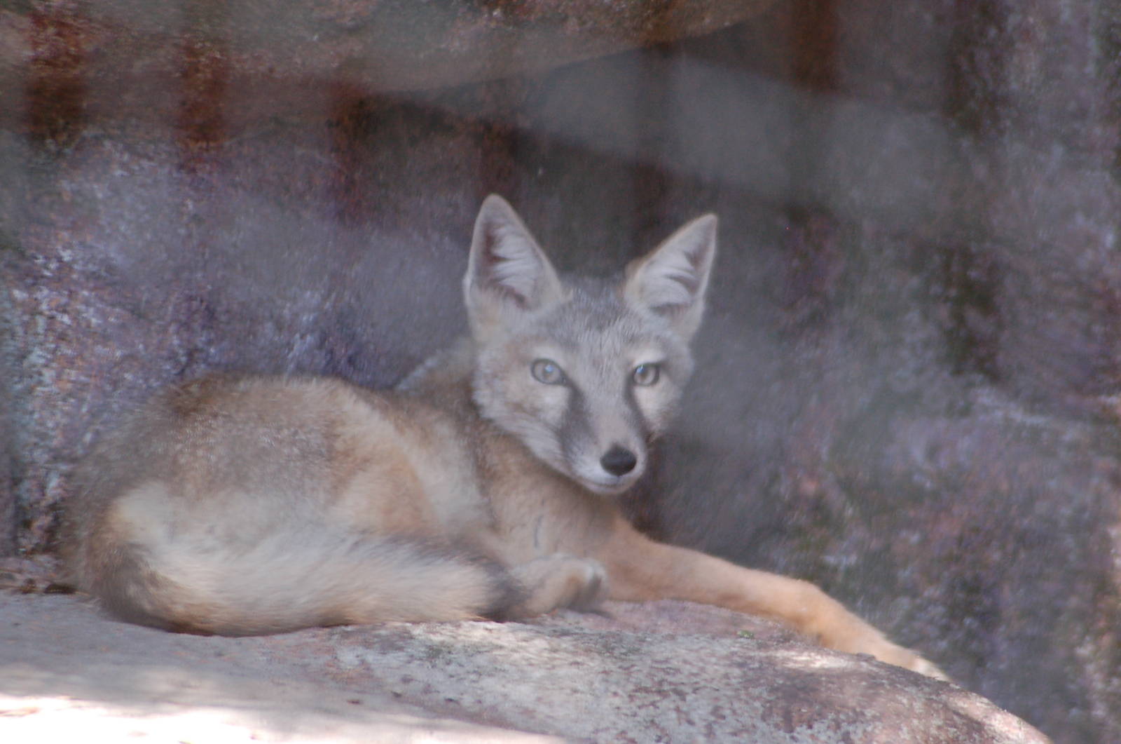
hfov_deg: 5.1
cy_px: 372
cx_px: 560
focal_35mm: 405
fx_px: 12590
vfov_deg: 3.4
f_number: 6
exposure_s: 1/200
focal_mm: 270
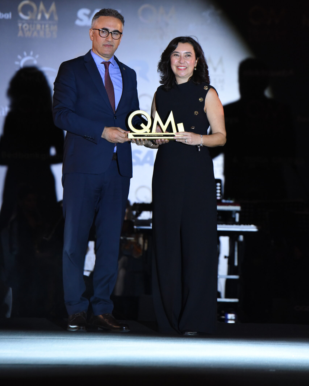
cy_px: 159
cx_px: 155
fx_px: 2583
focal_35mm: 226
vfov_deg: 8.5
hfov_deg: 6.8
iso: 3200
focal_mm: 200
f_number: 5
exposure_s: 1/400
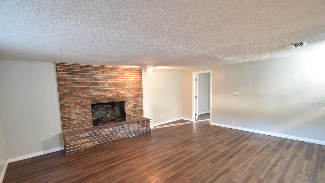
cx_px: 162
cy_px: 104
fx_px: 138
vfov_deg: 66.8
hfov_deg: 99.4
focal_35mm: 16
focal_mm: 10
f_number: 3.5
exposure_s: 1/10
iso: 800
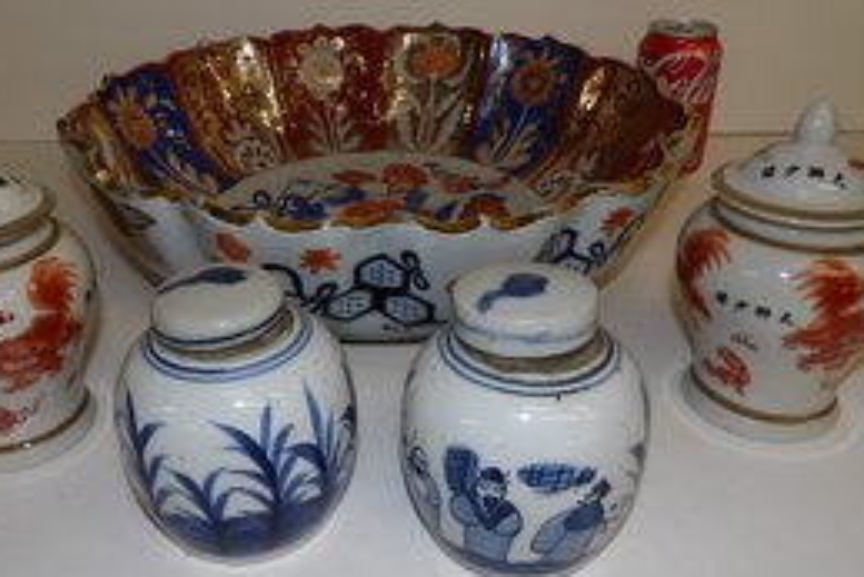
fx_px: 792
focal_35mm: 33
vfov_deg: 40.0
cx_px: 392
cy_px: 295
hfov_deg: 57.1
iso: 100
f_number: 2.8
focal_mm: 4.3
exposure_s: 1/60
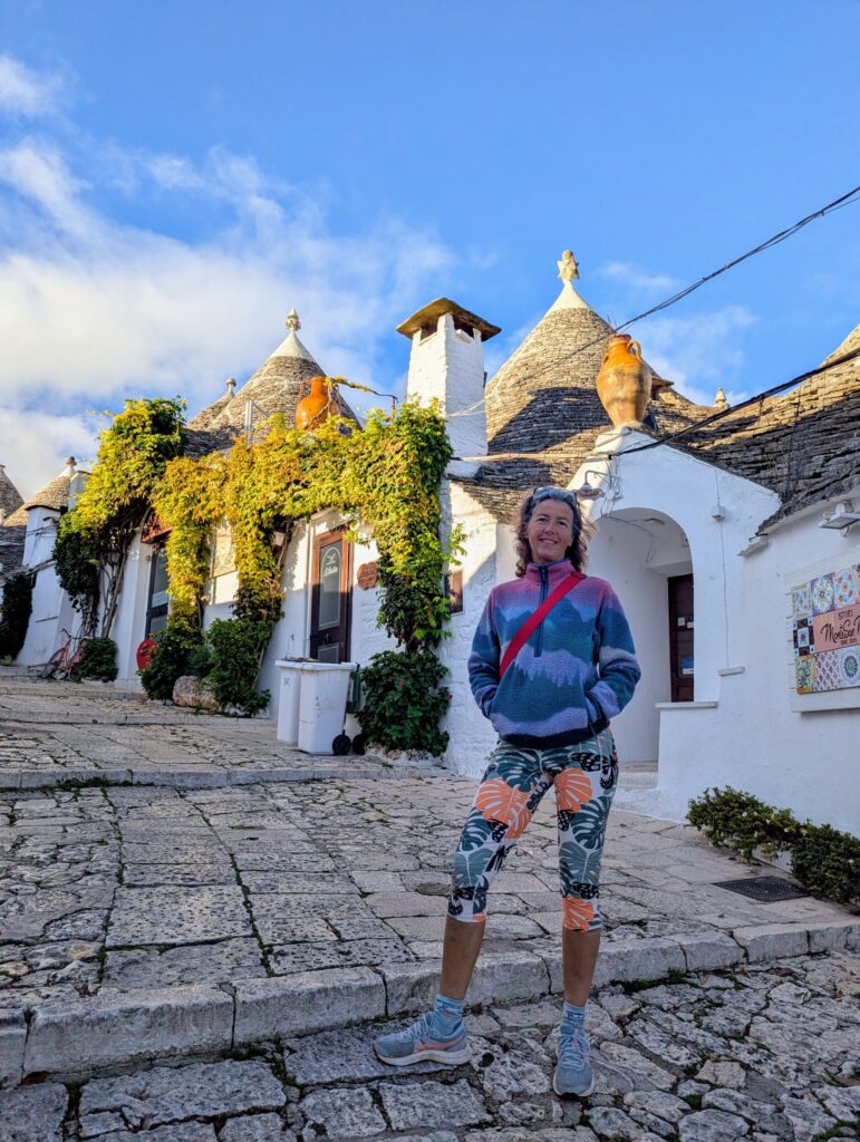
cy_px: 571
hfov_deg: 56.9
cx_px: 430
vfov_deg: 71.5
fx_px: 793
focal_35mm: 24
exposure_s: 1/1715
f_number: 1.85
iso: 43
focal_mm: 6.81
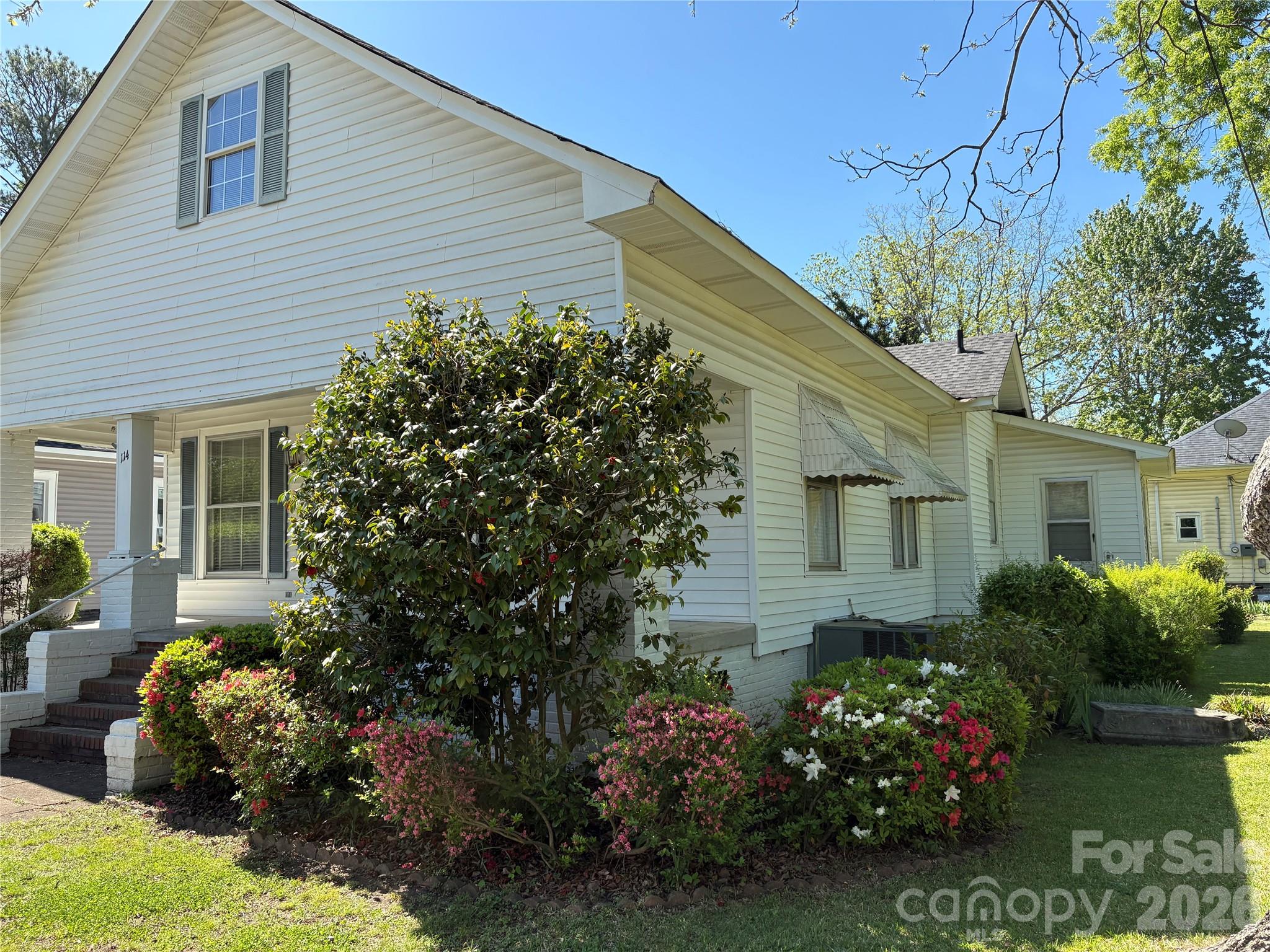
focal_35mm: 26
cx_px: 635
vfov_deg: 53.1
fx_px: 954
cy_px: 476
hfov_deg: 67.3
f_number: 1.6
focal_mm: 5.96
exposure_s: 1/1099
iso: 50
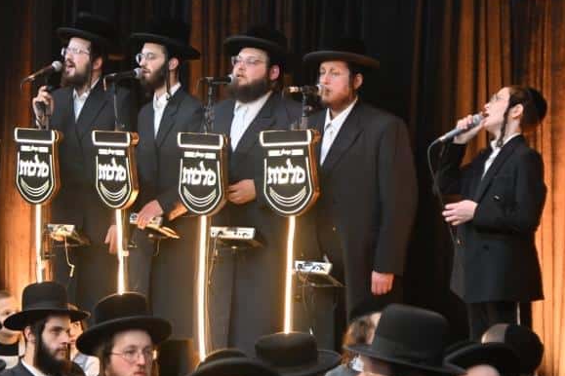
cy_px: 168
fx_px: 2385
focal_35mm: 152
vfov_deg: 9.0
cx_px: 208
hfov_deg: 13.5
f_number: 4
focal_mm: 86
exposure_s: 1/160
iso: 1000
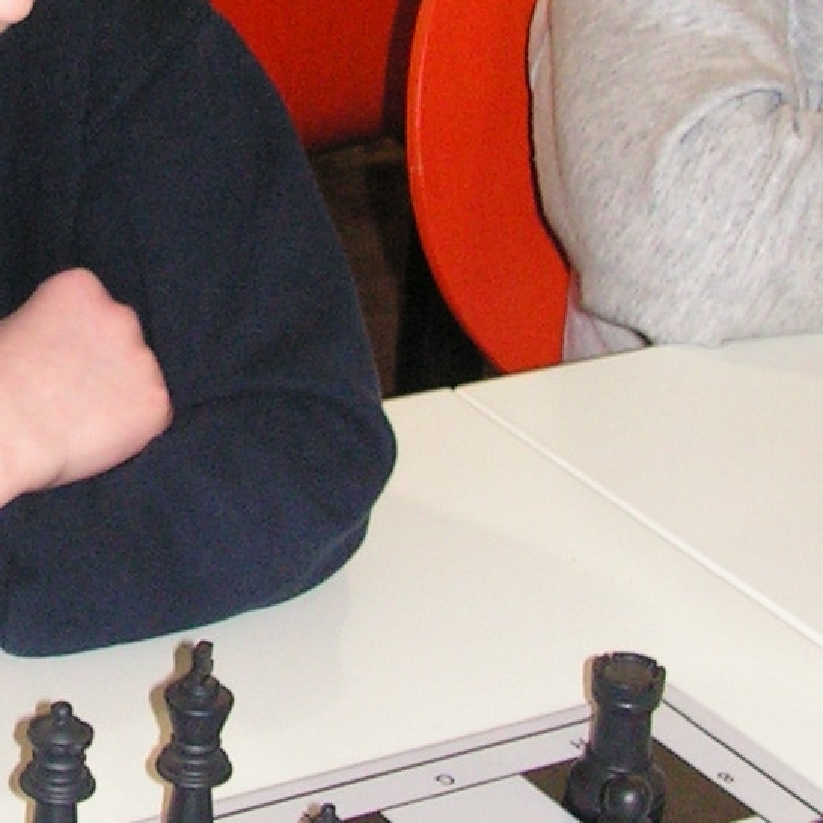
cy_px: 137
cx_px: -139
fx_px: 3927
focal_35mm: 146
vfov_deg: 11.9
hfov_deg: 11.7
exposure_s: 1/40
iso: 200
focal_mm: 7.4
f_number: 3.2
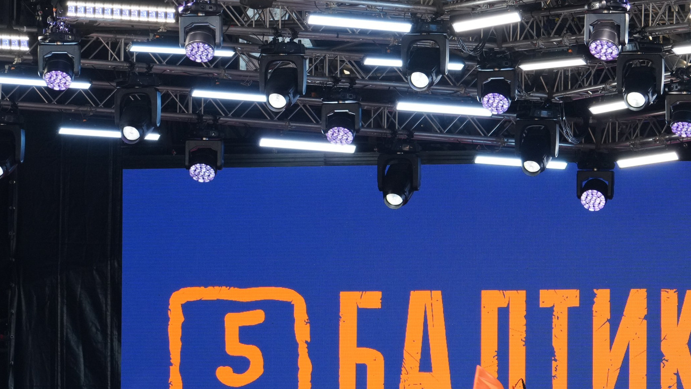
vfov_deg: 4.0
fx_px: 5589
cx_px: 475
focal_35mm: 305
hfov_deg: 7.1
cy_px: 278
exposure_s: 1/400
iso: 800
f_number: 6.3
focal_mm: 148
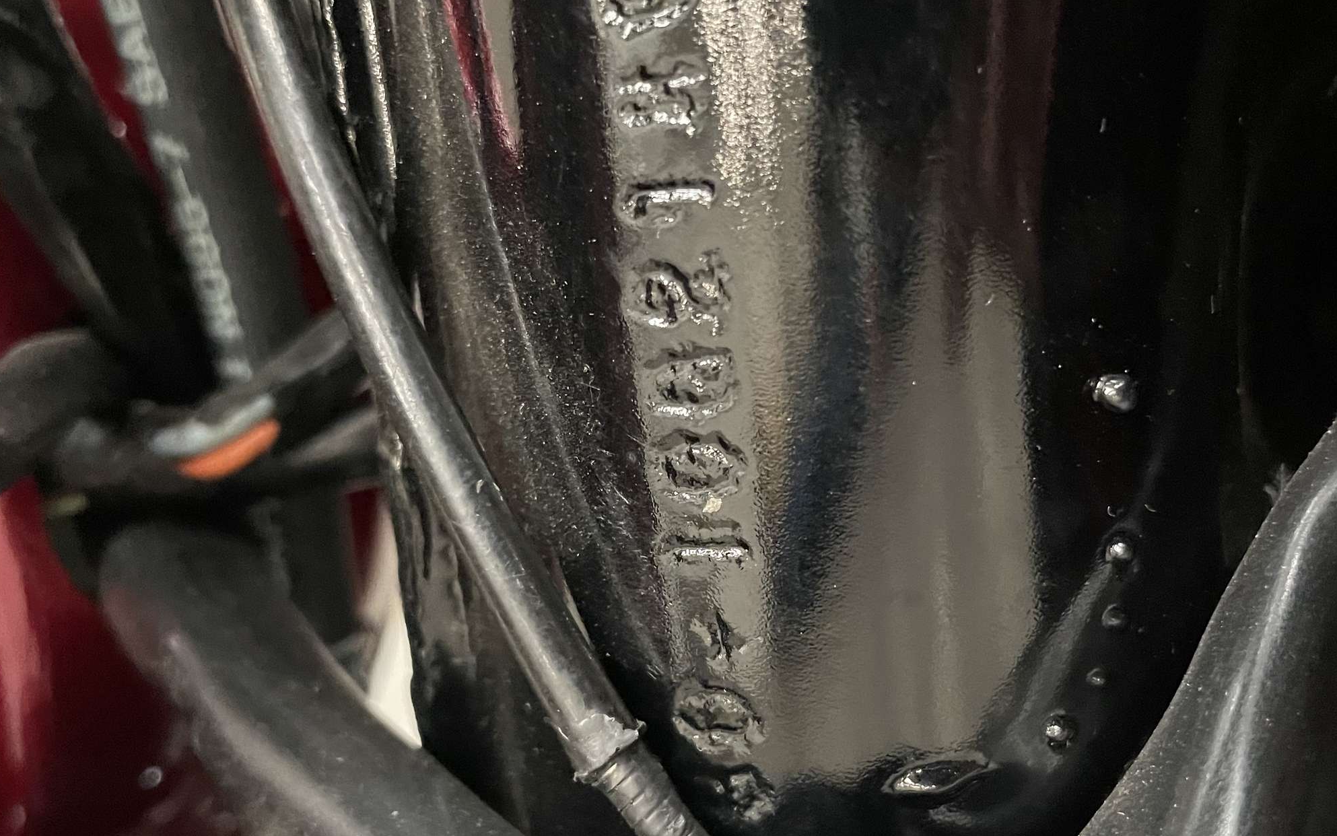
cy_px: 507
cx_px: 664
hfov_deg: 52.7
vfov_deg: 34.3
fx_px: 1348
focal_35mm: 37
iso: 800
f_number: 1.6
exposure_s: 1/30
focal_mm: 4.2
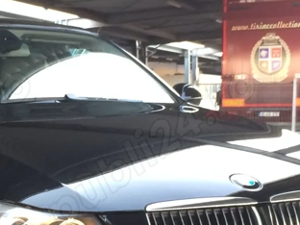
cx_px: 38
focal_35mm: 93
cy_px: 166
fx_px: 806
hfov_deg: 20.7
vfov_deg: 15.8
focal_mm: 4.15
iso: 125
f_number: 2.2
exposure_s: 1/33
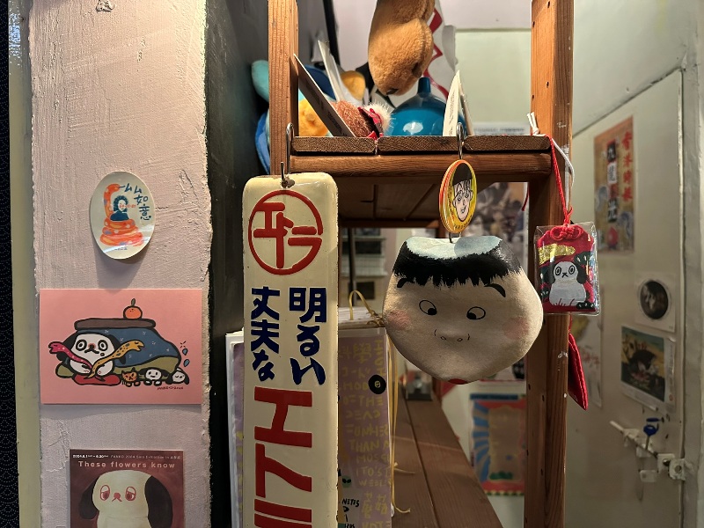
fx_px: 488
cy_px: 264
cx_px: 352
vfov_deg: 56.8
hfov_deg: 71.6
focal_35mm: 24
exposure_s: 1/40
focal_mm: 6.86
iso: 800
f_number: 1.78
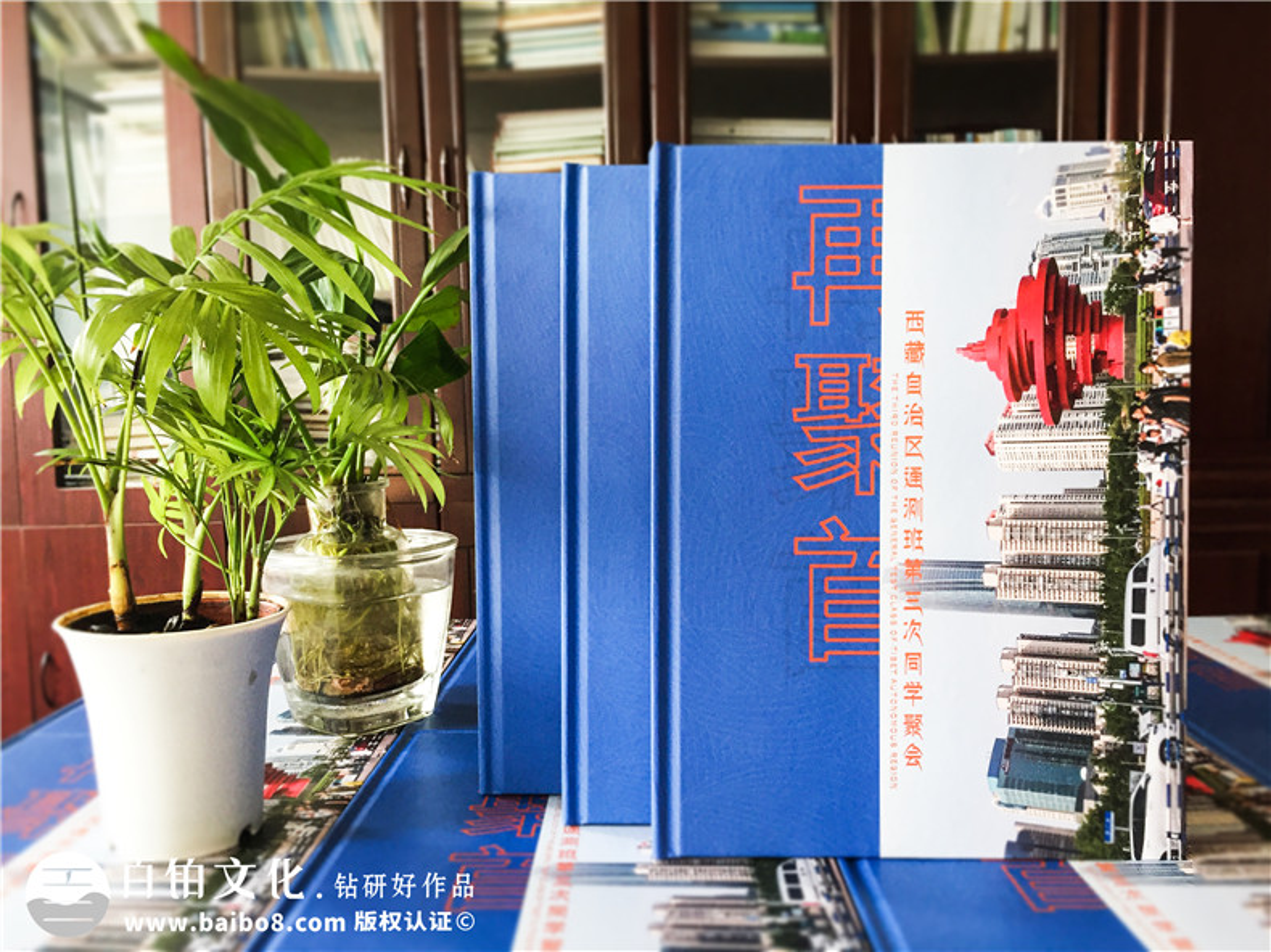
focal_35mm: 29
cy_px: 476
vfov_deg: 48.2
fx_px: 1064
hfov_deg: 61.7
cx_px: 636
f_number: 2.2
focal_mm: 4.15
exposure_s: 1/33
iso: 100
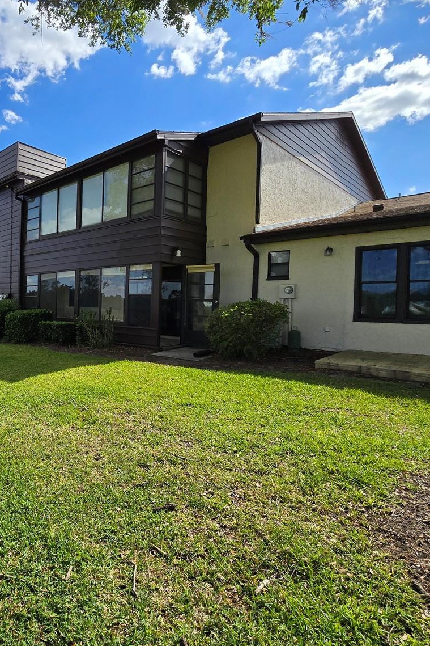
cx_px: 48
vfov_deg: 86.9
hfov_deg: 56.3
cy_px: 315
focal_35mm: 19
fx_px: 340
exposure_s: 1/3026
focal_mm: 2.2
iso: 50
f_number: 2.2
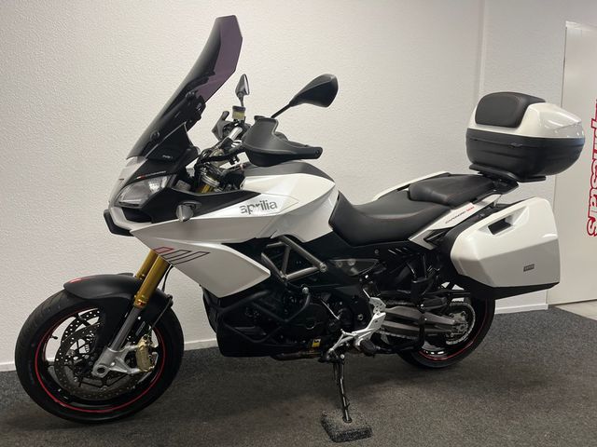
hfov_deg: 67.3
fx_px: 448
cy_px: 224
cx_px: 298
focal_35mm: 26
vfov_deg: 53.1
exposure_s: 1/100
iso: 125
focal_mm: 5.1
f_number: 1.6
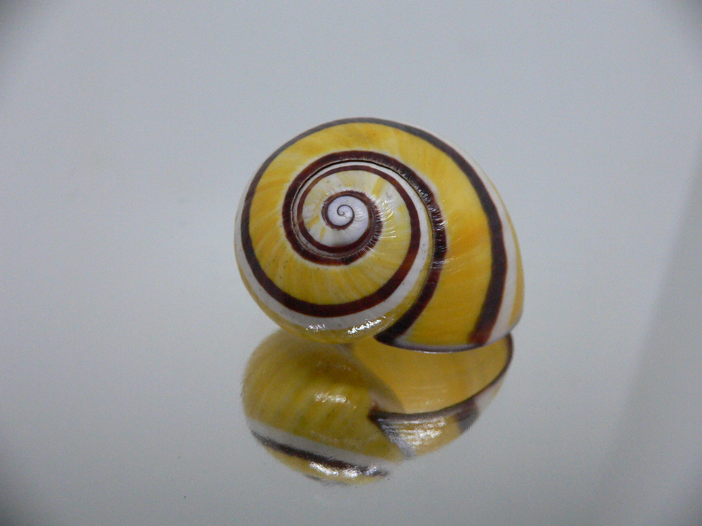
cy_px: 263
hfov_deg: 52.6
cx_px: 351
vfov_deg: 40.7
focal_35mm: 35
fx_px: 710
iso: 200
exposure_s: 1/50
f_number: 2.8
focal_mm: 4.6
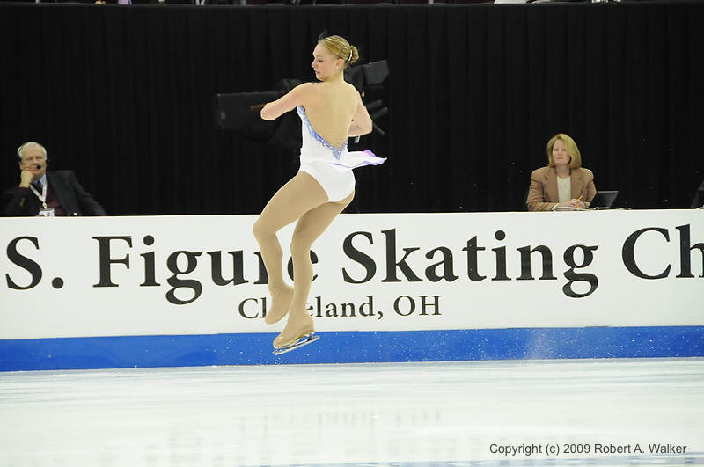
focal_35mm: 195
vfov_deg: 7.0
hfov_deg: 10.6
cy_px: 234
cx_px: 352
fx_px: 3808
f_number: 5.6
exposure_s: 1/500
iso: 3200
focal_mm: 130
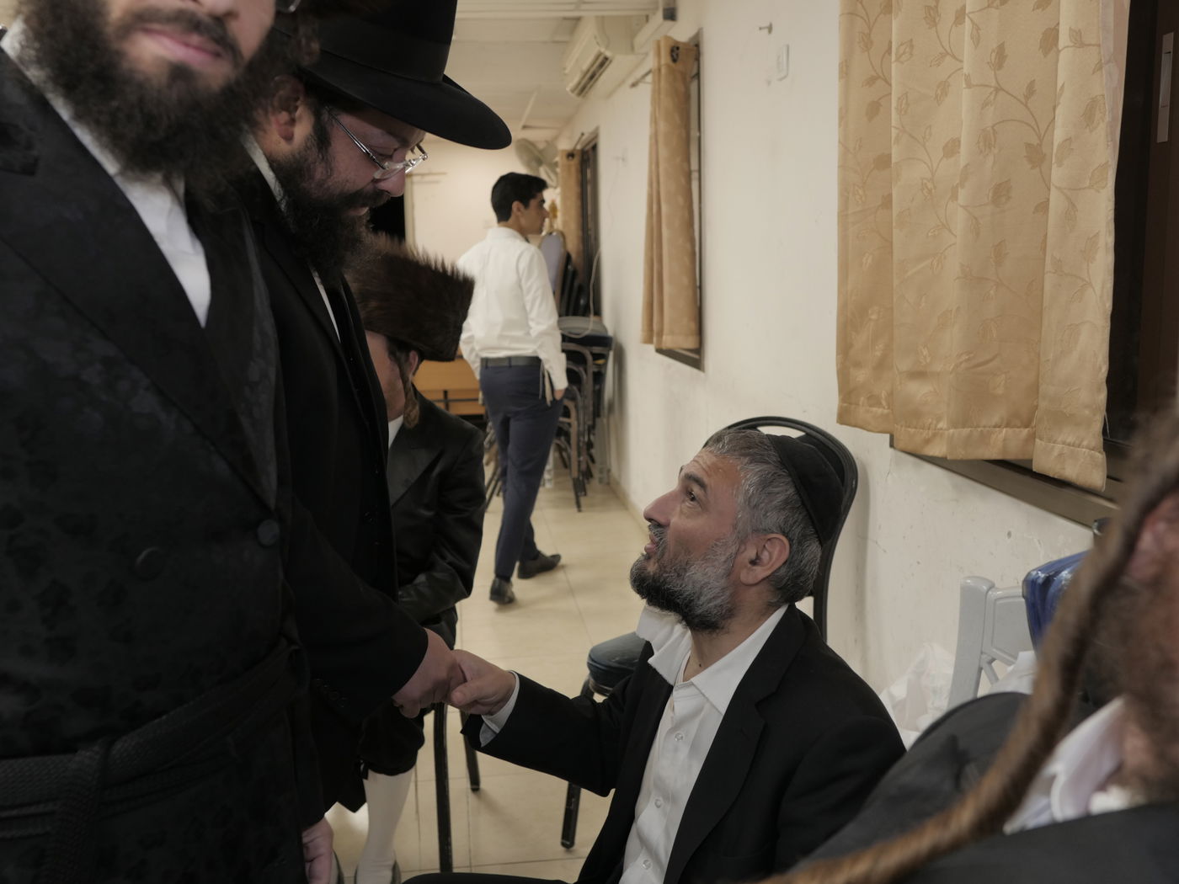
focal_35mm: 32
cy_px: 442
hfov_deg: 56.8
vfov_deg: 44.2
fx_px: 1090
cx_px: 590
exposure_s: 1/160
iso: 500
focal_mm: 16
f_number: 2.5
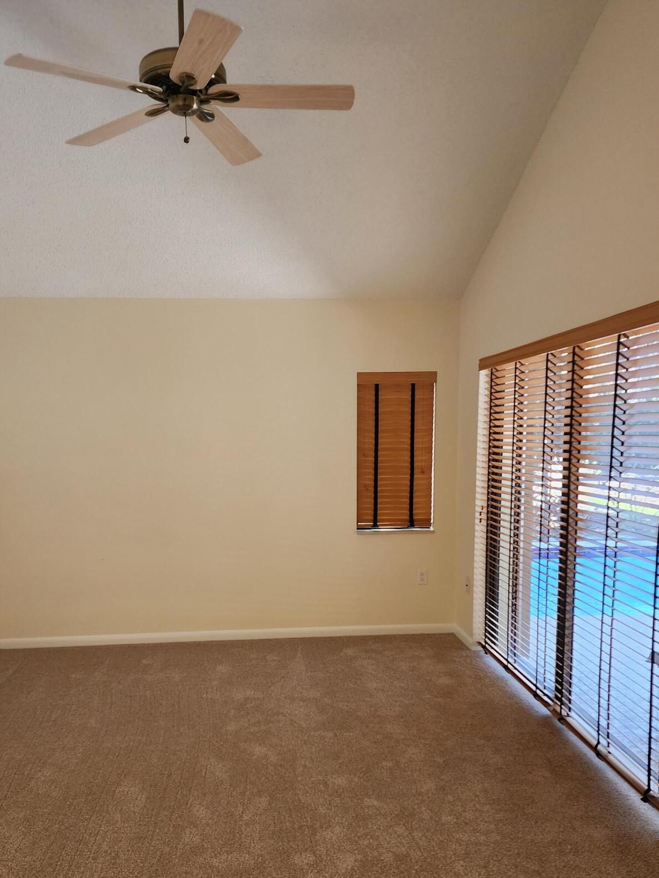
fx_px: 736
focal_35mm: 29
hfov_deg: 48.2
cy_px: 545
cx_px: 300
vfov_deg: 60.9
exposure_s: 1/120
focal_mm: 6.4
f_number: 1.8
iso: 400
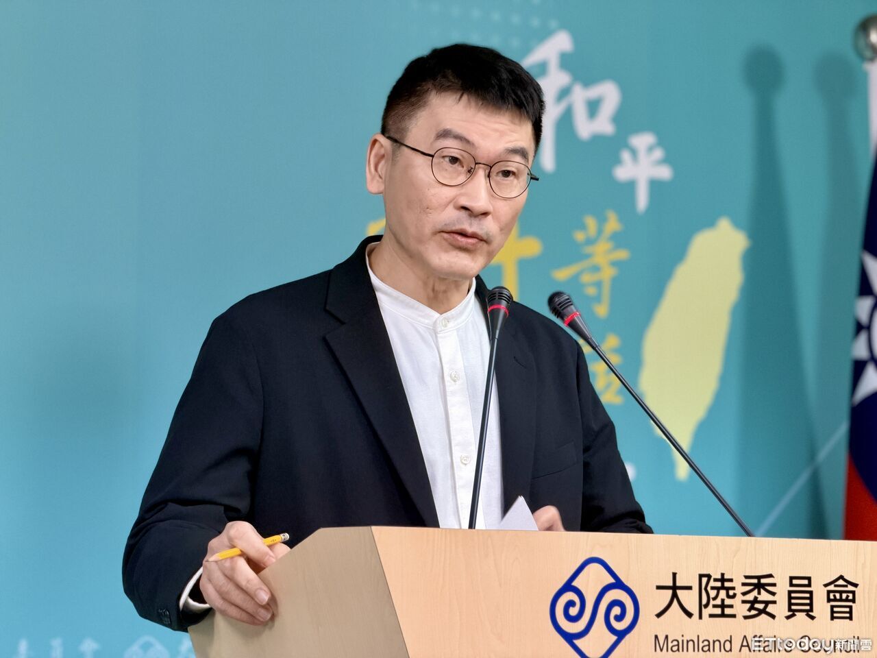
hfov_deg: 19.6
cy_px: 329
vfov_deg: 14.8
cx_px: 438
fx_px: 2534
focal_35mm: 100
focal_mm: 16.89
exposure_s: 1/120
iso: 320
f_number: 2.8
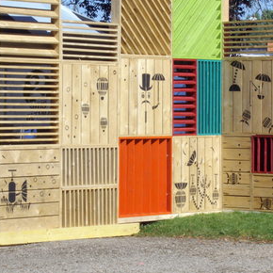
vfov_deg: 10.5
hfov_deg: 10.4
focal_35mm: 167
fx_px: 1490
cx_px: 202
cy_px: 112
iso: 80
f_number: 8.5
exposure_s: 1/200
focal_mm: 18
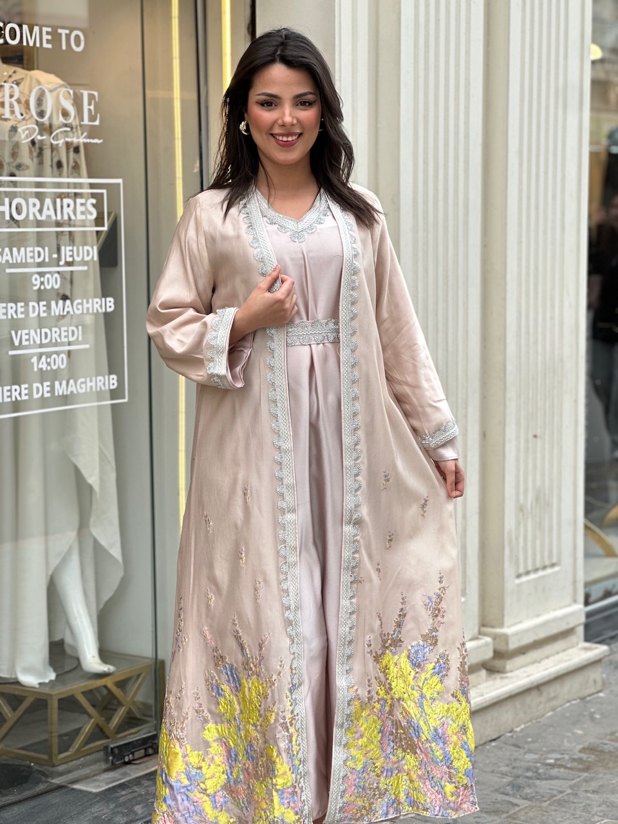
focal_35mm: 77
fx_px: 1833
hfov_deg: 19.1
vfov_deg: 25.3
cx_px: 309
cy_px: 412
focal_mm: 9
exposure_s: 1/100
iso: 20
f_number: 2.8
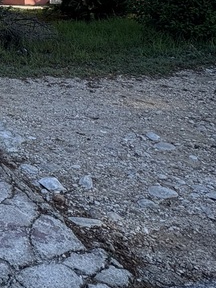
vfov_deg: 33.7
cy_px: -31
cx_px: -118
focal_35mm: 49
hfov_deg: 23.2
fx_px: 408
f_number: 2.2
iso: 40
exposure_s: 1/727
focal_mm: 2.22
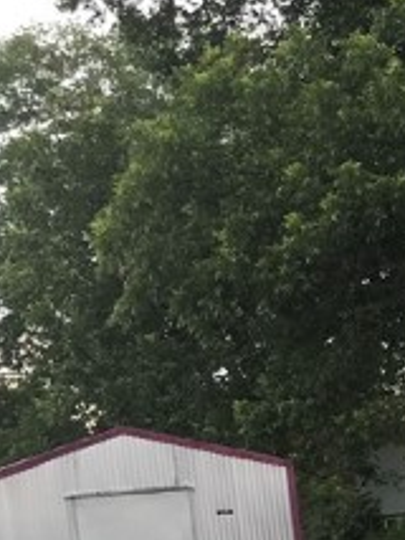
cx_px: 559
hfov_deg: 14.0
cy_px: 712
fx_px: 1574
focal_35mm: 101
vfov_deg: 18.1
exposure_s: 1/267
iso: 20
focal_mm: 3.99
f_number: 1.8
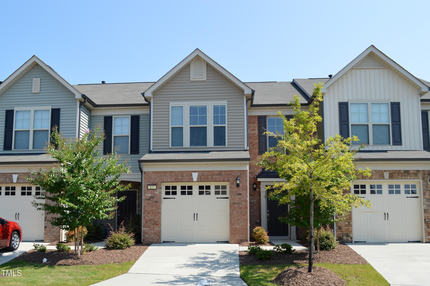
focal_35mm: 27
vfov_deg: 47.8
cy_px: 143
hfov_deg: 67.4
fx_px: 322
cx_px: 215
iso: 100
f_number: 7.1
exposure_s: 1/200
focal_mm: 18
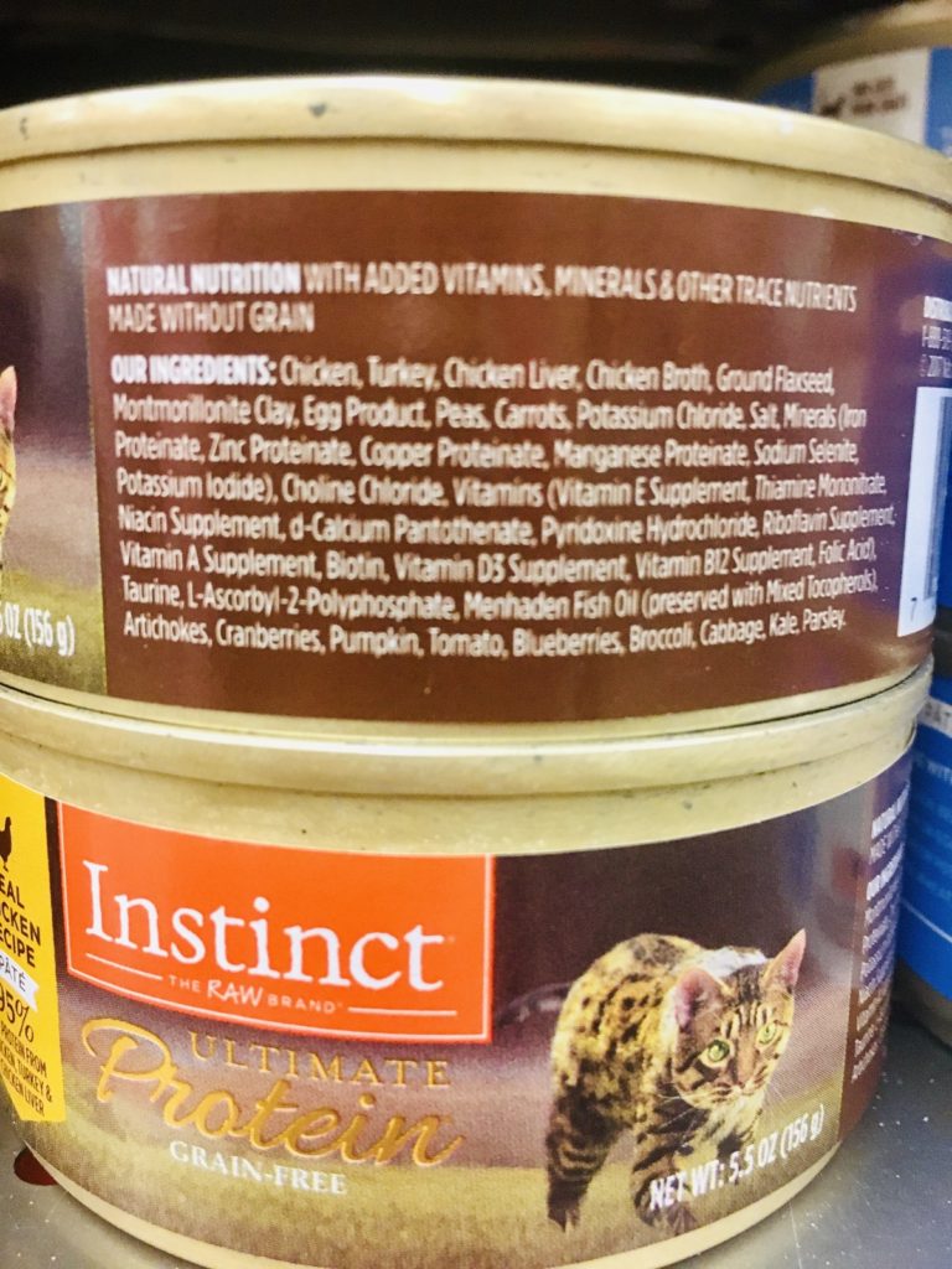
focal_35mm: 29
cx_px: 476
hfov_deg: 48.2
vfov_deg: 61.7
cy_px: 634
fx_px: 1063
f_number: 2.2
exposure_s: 1/30
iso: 200
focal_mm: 4.15
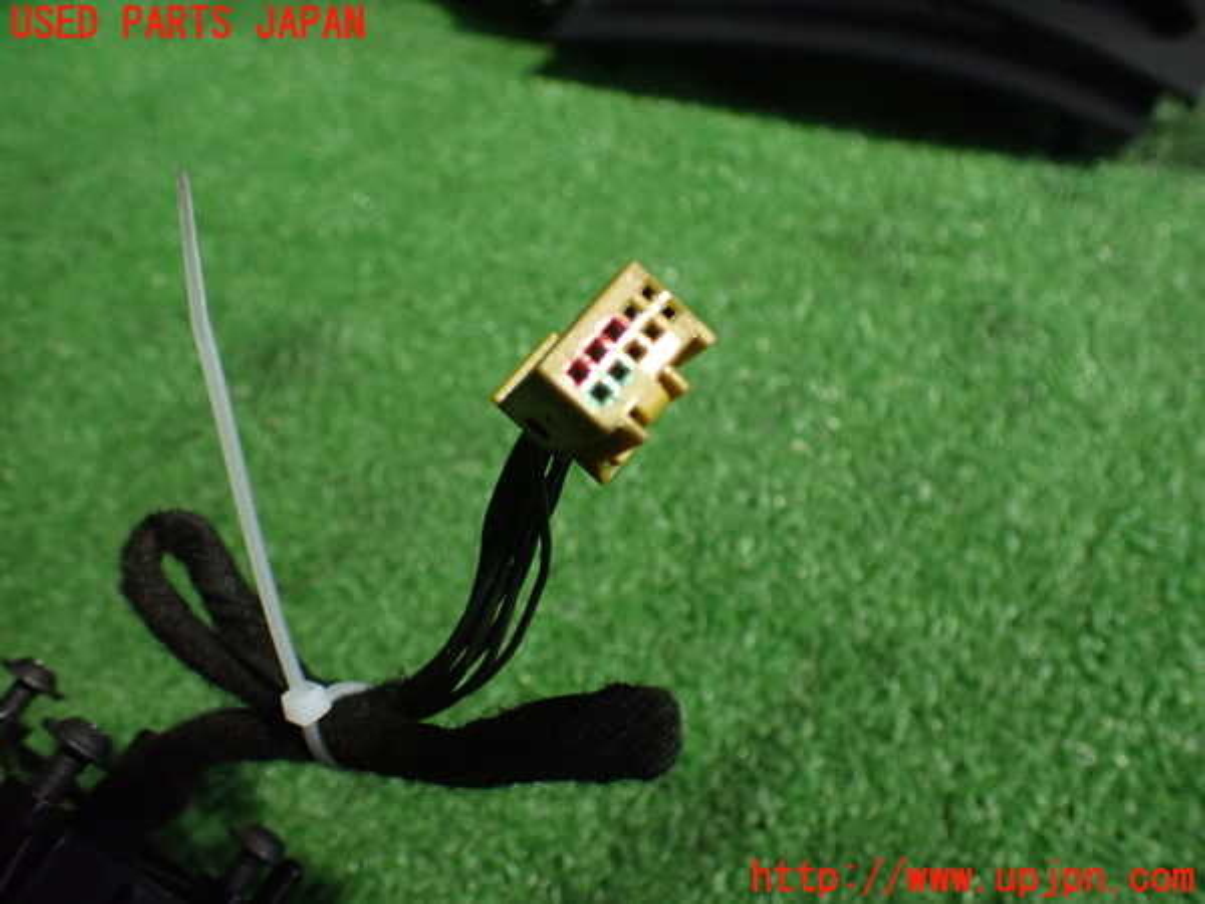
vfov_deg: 46.8
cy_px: 452
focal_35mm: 30
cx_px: 602
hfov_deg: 60.0
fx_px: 1044
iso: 800
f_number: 2.3
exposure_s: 1/50
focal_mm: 5.4
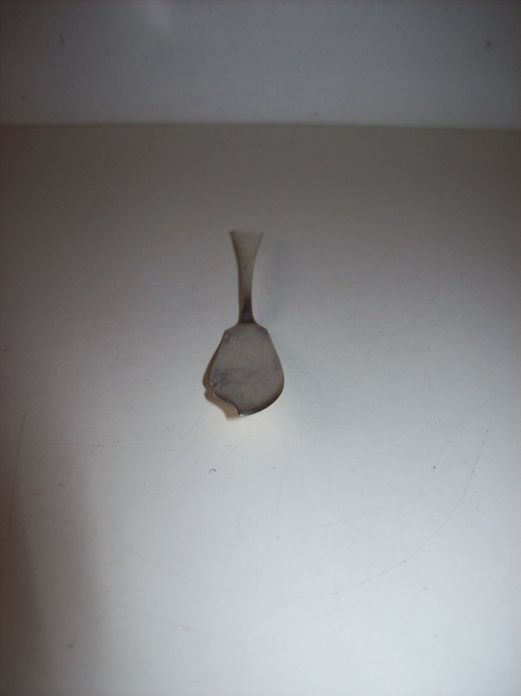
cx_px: 260
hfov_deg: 39.6
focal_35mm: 36
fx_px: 723
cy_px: 348
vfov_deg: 51.4
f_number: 2.7
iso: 80
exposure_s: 1/64
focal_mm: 6
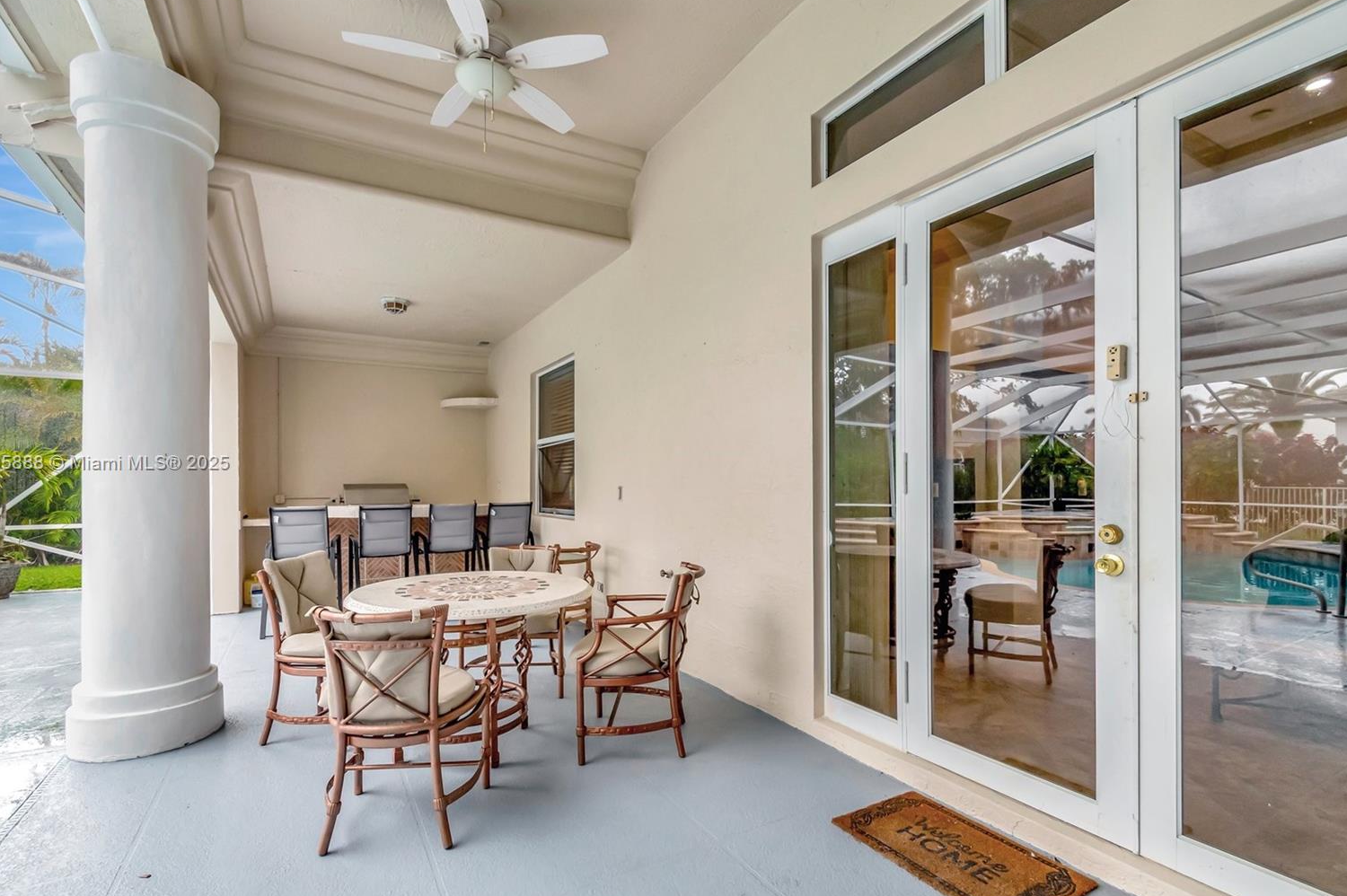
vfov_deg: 73.6
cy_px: 464
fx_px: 598
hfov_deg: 96.8
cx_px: 660
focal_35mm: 16
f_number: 8
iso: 640
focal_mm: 10
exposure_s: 1/50
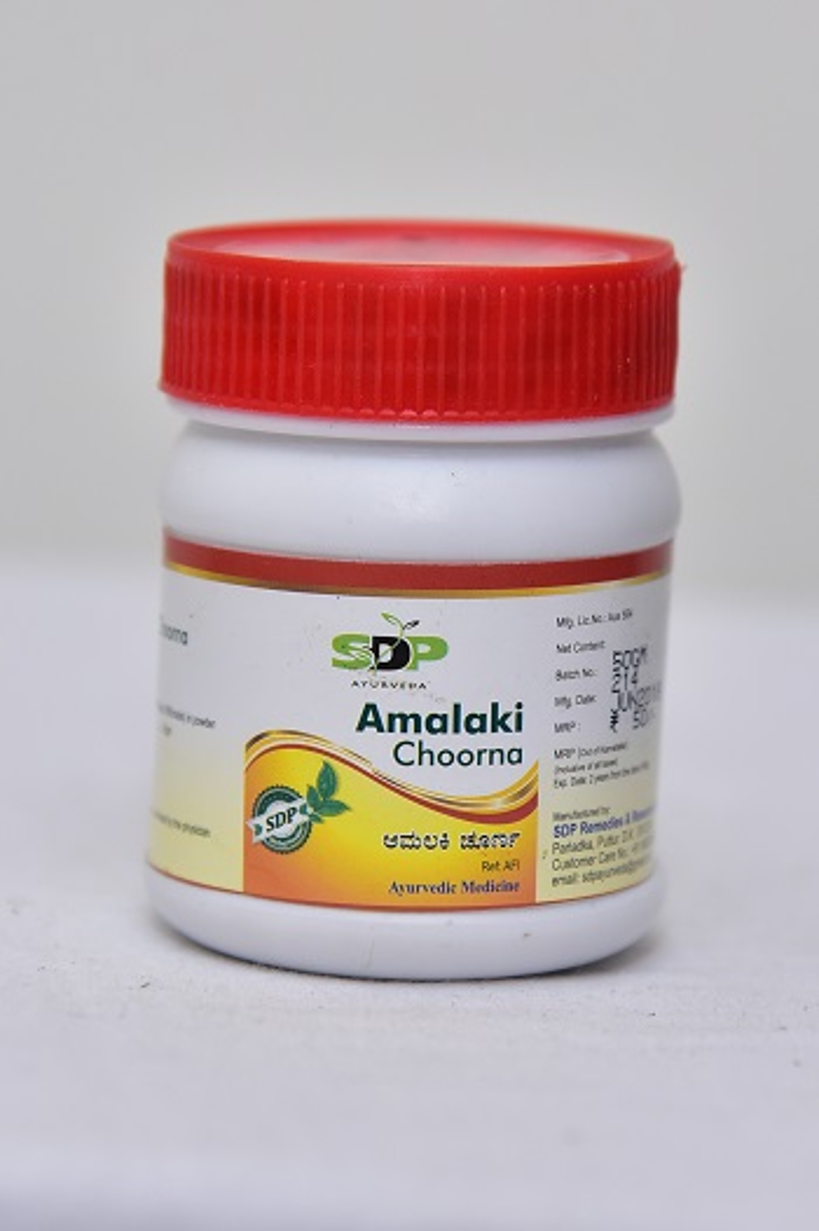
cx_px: 410
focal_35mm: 120
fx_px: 4100
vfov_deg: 17.1
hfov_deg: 11.4
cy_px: 616
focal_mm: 120
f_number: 5
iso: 1600
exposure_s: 1/200
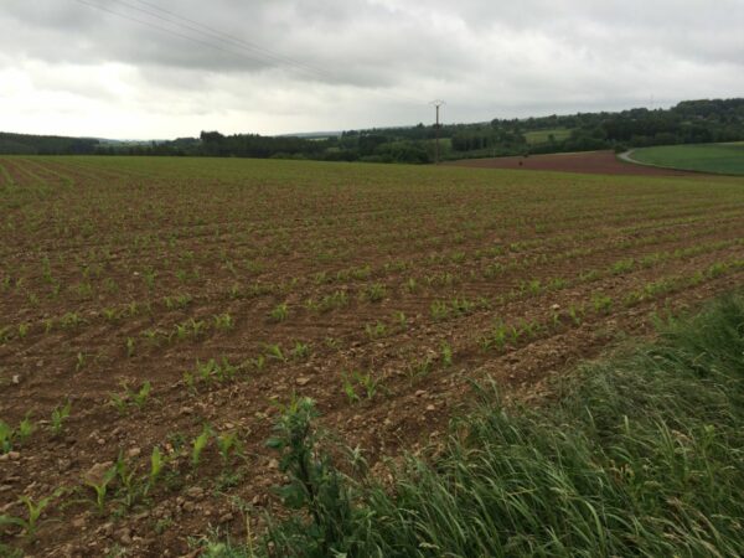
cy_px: 279
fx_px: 623
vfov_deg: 48.2
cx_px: 372
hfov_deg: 61.7
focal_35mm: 29
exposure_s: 1/283
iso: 32
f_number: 2.2
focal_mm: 4.15
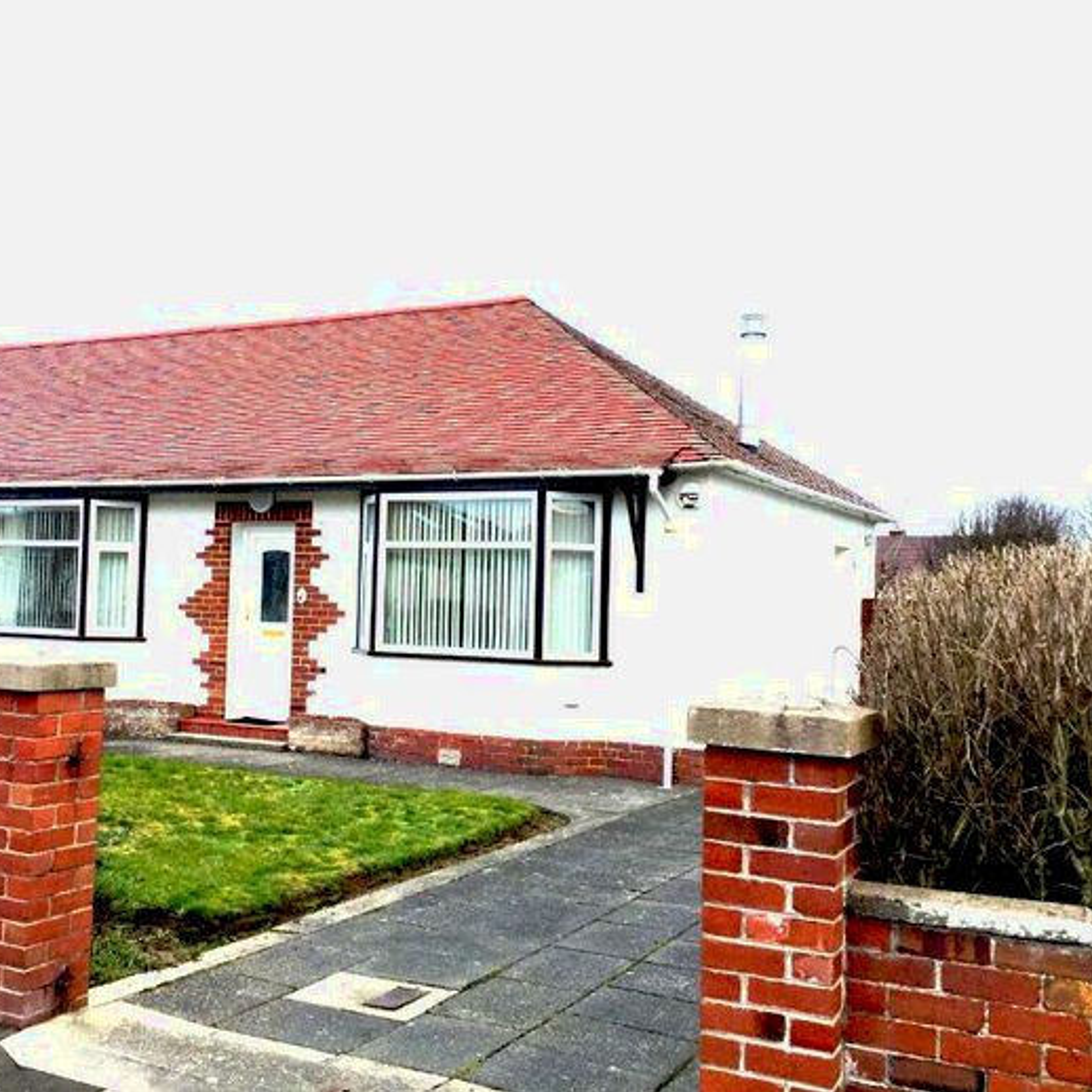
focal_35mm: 37
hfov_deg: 44.6
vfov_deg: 44.9
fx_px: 1321
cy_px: 541
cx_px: 420
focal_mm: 3.3
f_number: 2.4
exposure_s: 1/895
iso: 25
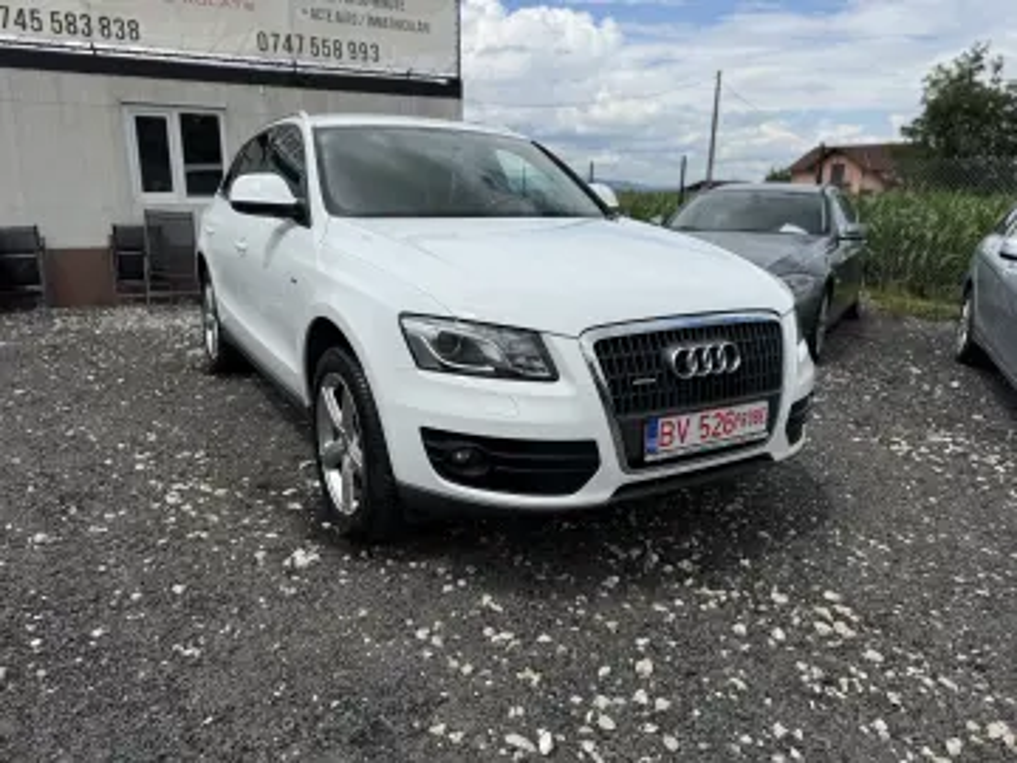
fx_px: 705
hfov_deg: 71.6
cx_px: 508
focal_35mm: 24
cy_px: 382
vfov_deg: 56.8
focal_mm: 6.76
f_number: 1.78
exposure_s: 1/7353
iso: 80
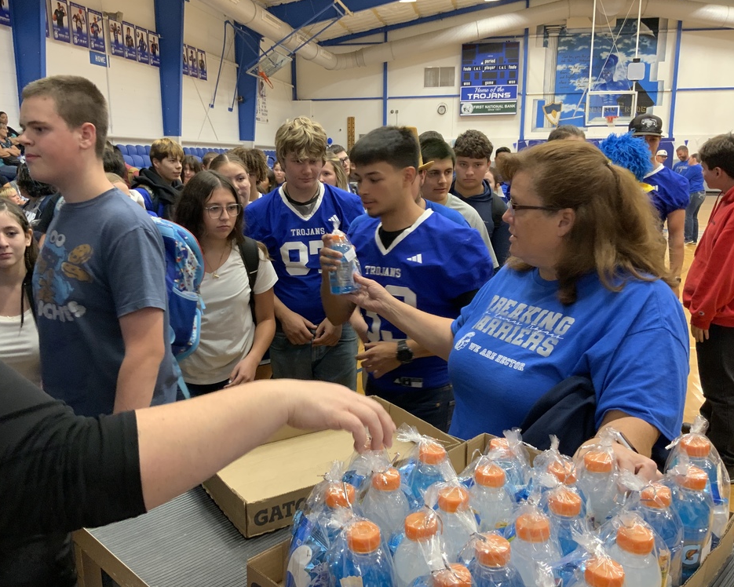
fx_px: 673
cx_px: 341
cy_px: 297
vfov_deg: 47.1
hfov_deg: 57.1
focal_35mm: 31
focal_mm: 3
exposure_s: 1/60
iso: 160
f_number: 1.8
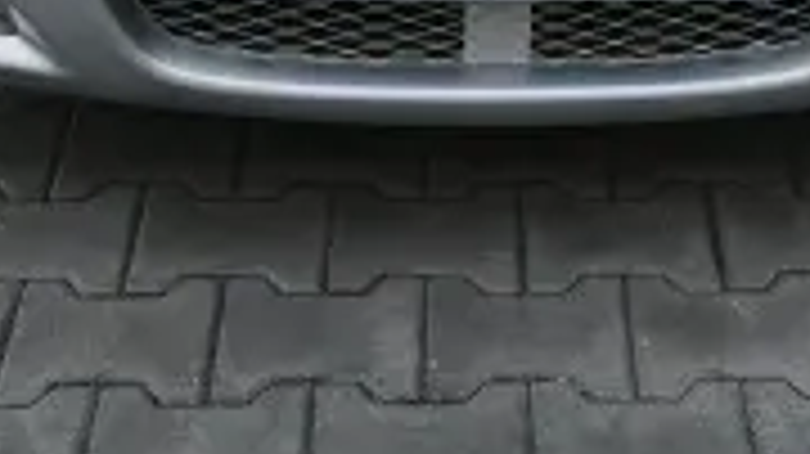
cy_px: -490
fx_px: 1910
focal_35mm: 89
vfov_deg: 11.9
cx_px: 495
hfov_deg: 23.9
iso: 200
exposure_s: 1/99.9
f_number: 1.62
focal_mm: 6.45
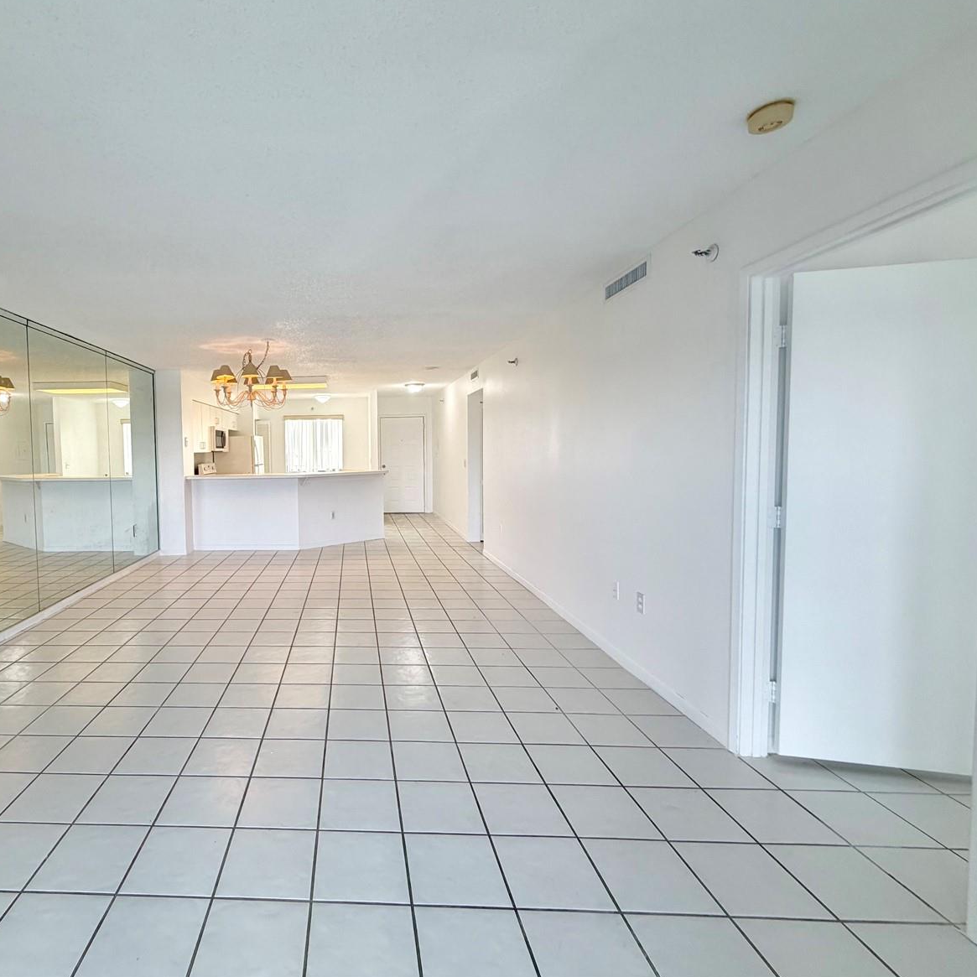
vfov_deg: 84.0
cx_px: 325
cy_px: 479
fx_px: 543
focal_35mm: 17
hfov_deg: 81.1
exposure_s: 1/120
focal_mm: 2.22
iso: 80
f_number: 2.2
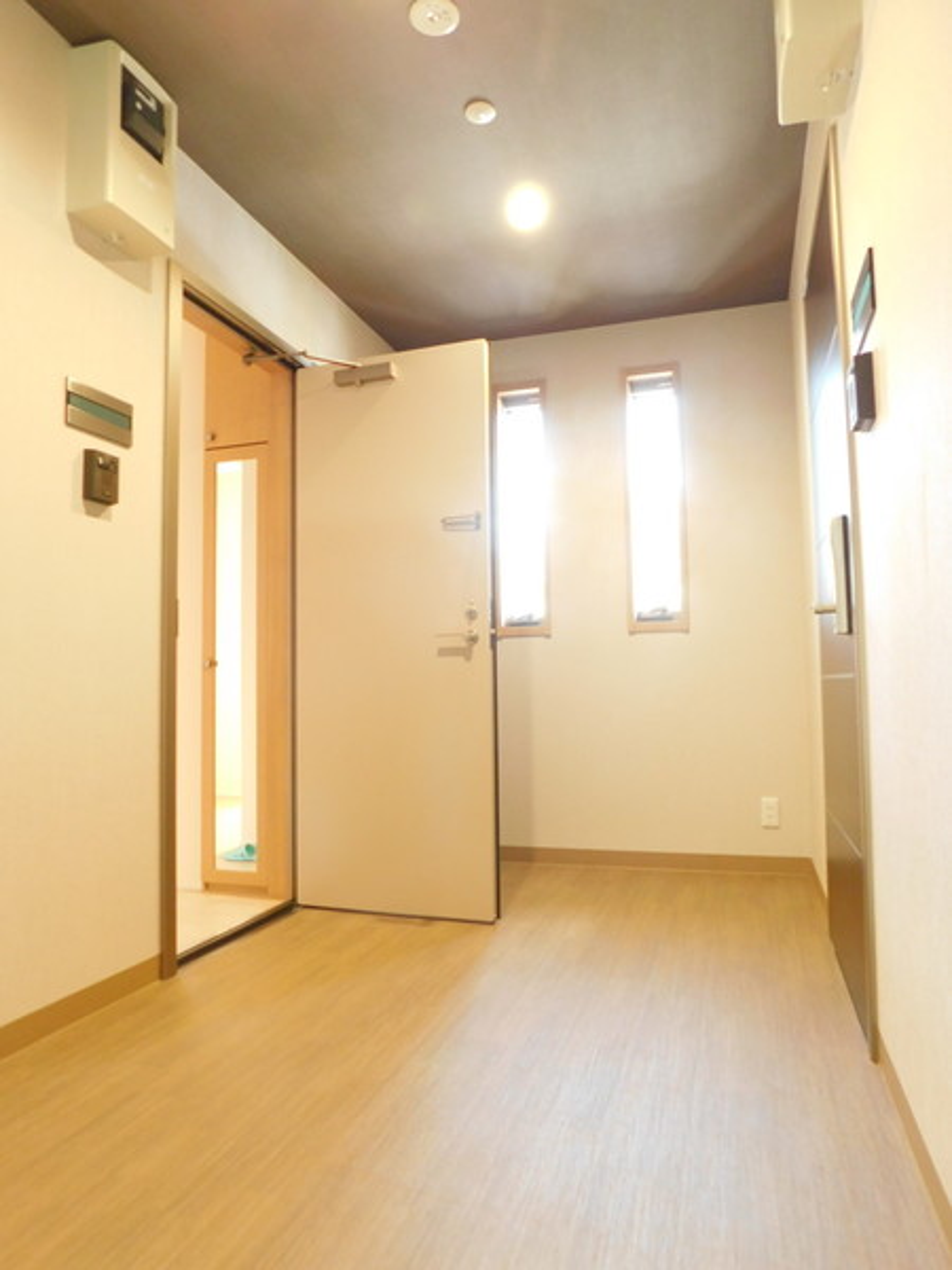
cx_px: 476
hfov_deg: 58.9
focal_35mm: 23
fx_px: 843
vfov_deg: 73.9
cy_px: 635
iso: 400
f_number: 3
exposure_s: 1/13
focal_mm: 4
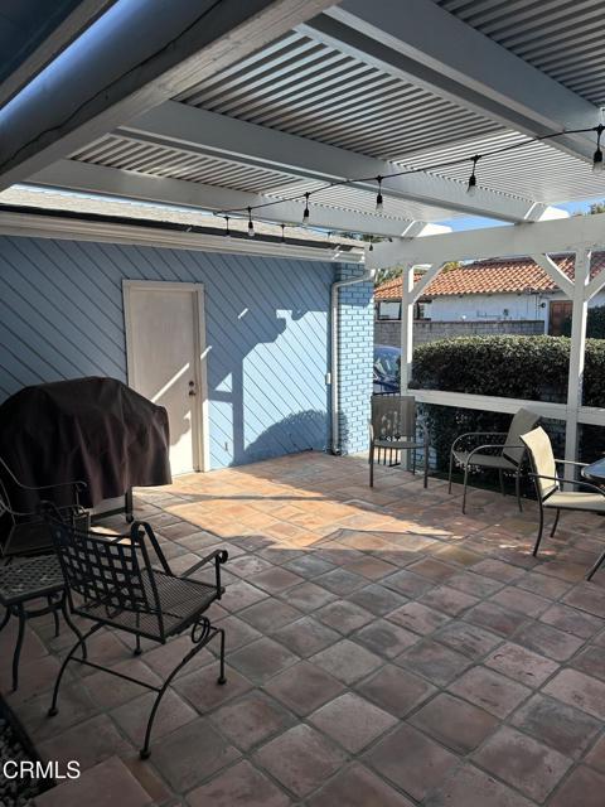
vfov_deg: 71.6
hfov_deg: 56.8
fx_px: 559
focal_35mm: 24
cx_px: 302
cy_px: 404
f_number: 1.78
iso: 80
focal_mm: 6.86
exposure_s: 1/1321
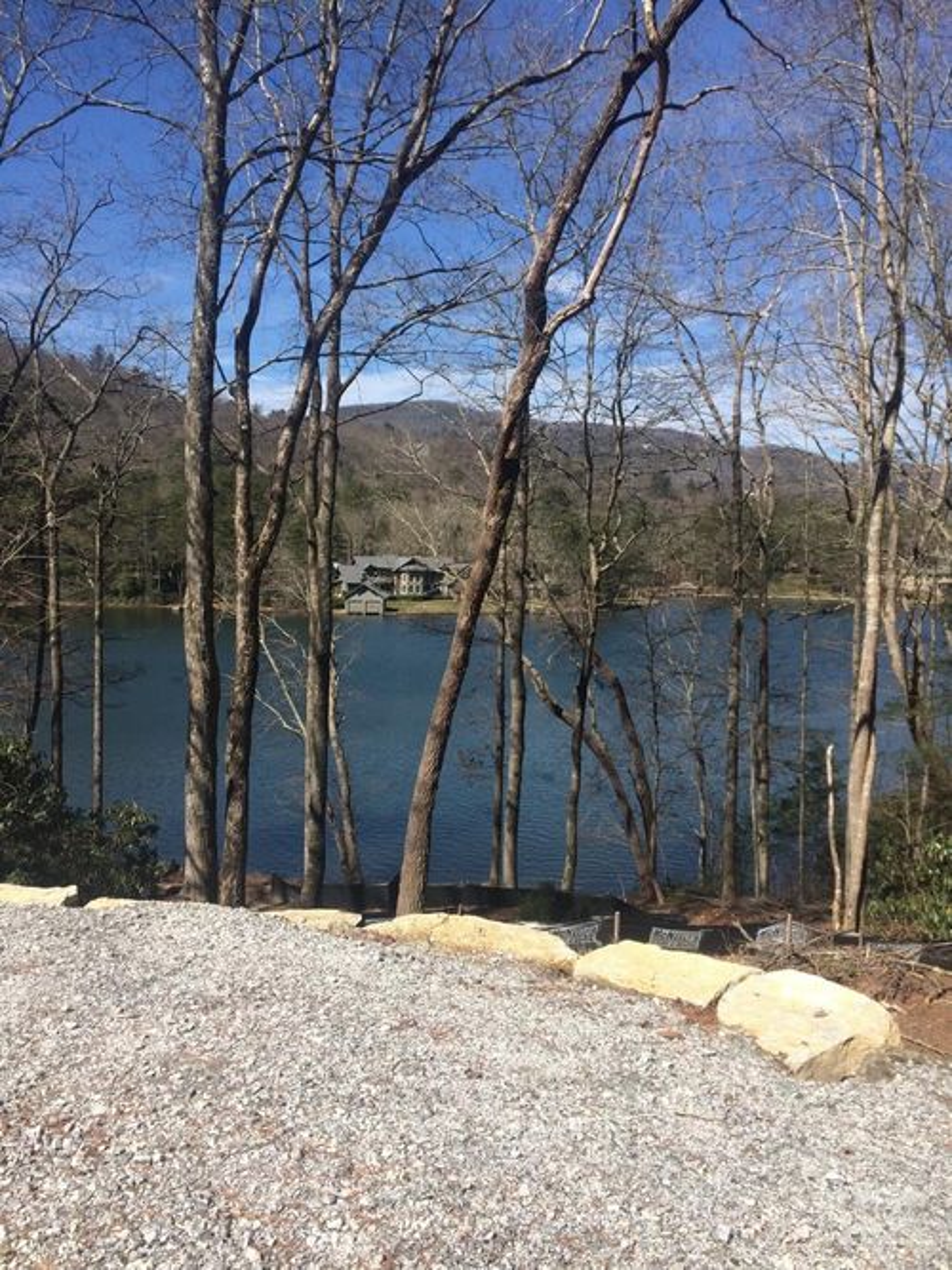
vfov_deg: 61.7
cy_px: 635
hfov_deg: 48.2
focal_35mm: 29
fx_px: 1064
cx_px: 476
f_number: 2.2
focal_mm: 4.15
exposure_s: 1/2415
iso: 32
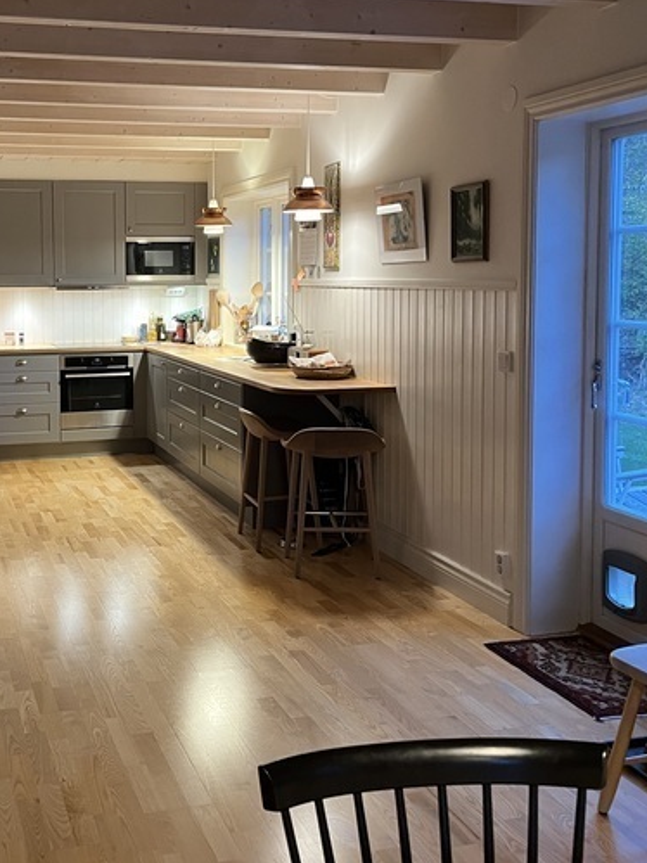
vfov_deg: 46.5
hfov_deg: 35.3
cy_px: 339
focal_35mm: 40
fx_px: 997
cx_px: 176
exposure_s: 1/50
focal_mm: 5.1
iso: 250
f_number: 1.6
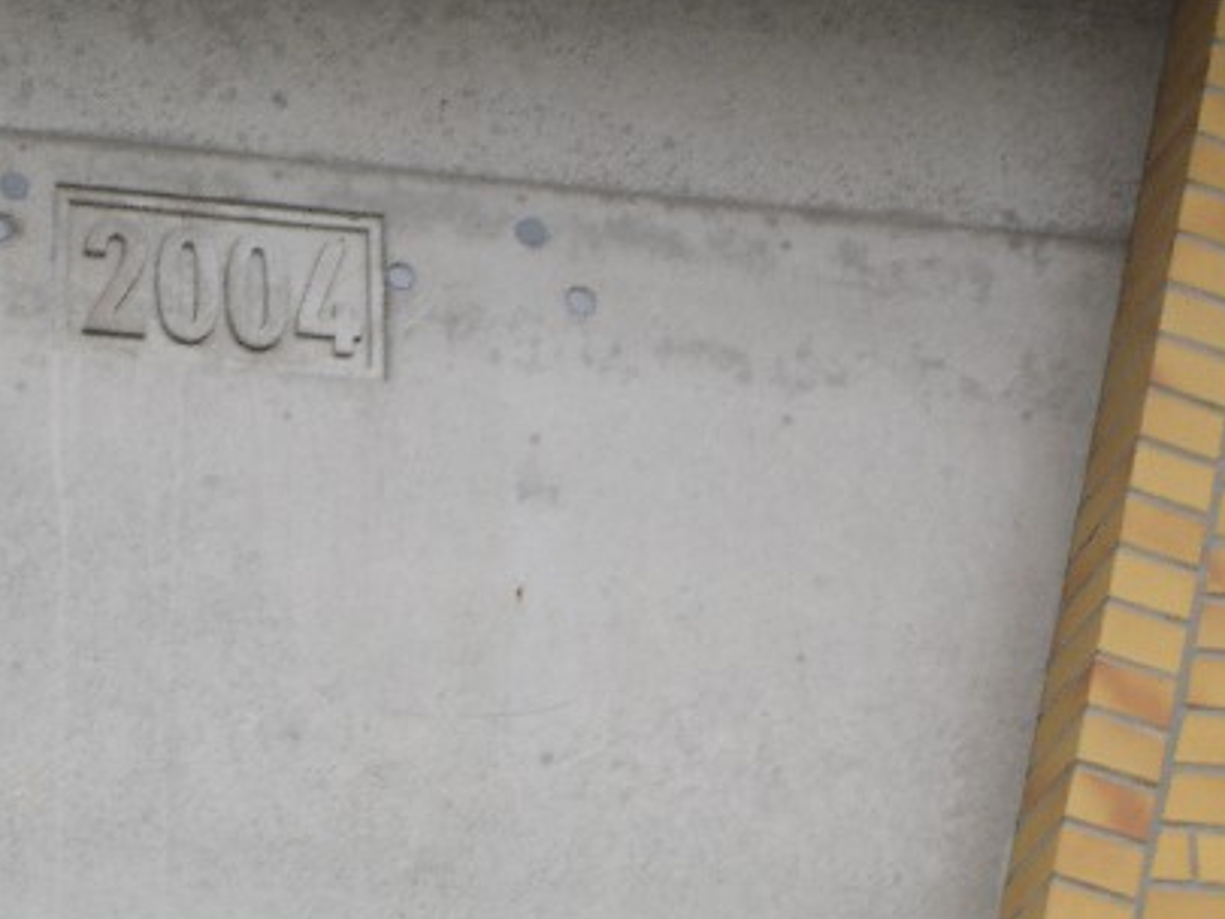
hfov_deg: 12.0
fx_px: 5805
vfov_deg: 9.1
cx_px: 395
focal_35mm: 164
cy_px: 361
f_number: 5.1
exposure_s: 1/60
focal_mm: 23.7
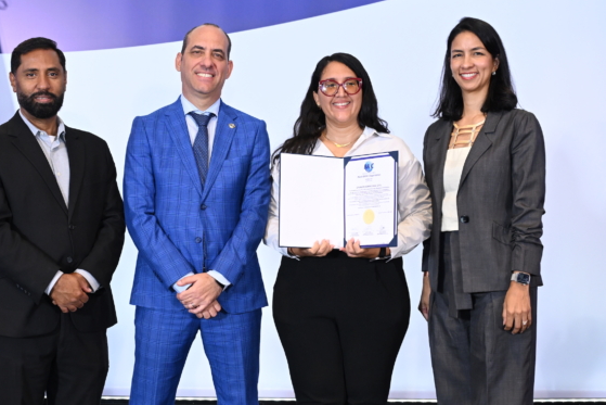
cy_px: 227
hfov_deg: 30.4
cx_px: 250
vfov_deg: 20.6
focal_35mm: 66
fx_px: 1111
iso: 1250
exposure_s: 1/125
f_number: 4
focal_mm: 36
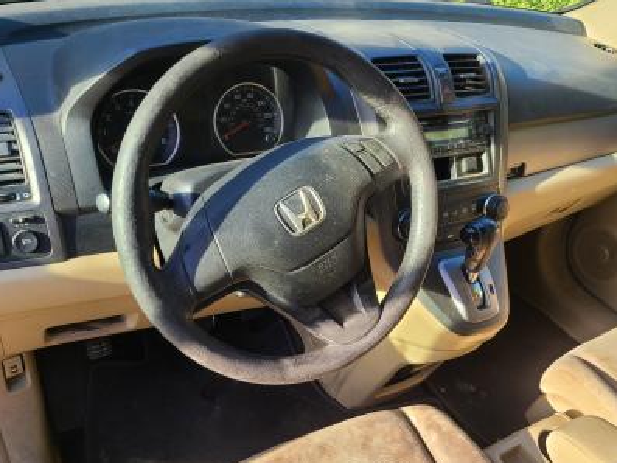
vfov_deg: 42.8
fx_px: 588
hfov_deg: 55.2
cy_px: 267
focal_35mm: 33
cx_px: 342
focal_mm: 5.4
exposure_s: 1/230
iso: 40
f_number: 1.8
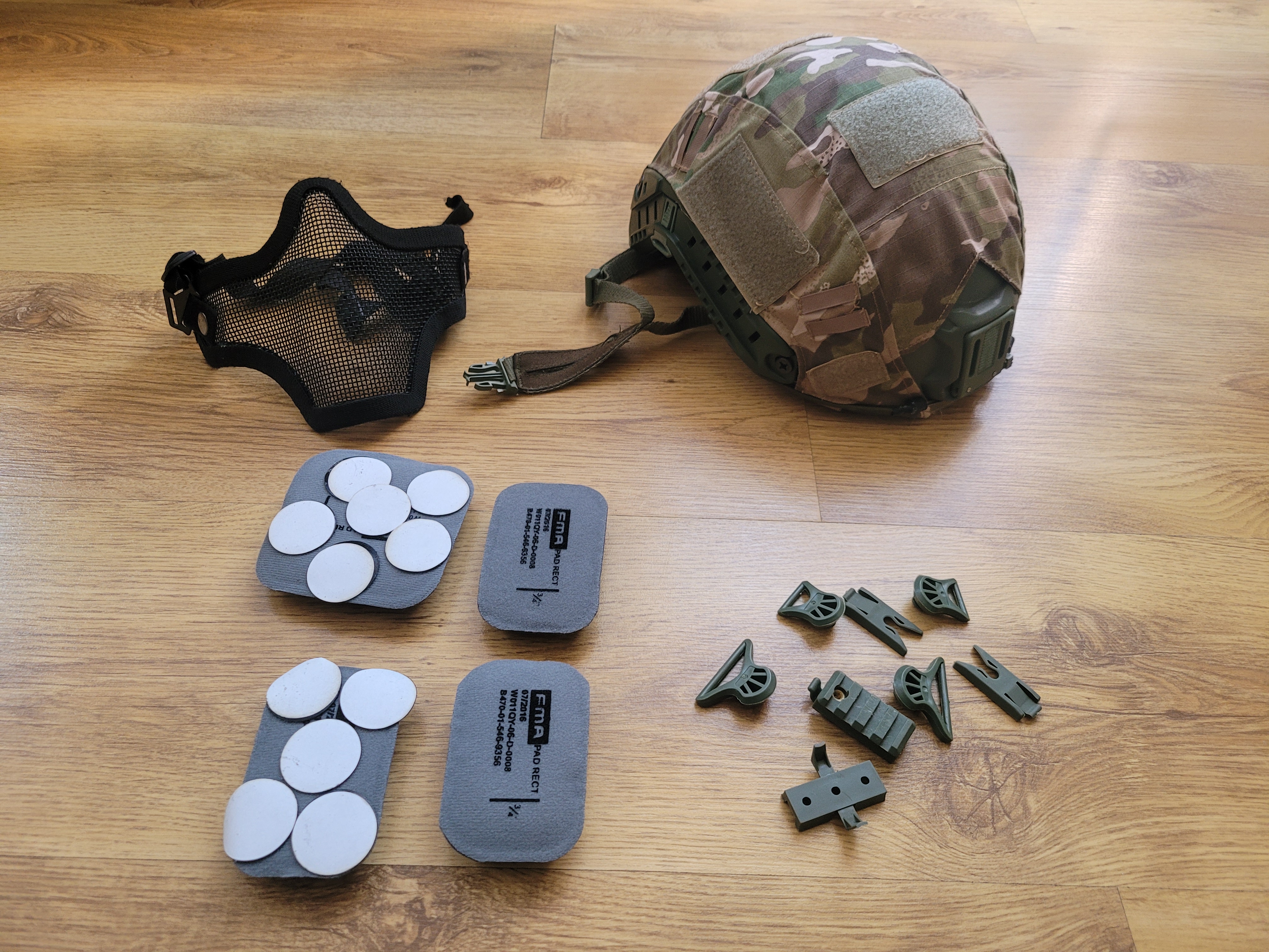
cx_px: 634
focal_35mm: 26
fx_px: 953
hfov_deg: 67.3
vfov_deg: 53.1
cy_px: 476
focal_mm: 5.4
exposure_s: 1/50
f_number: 1.8
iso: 250
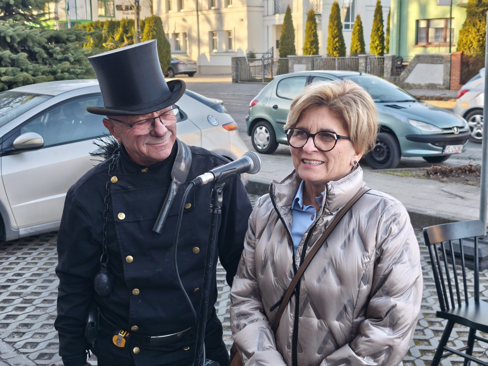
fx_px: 648
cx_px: 244
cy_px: 183
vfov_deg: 31.5
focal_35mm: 46
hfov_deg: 41.2
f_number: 1.6
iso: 50
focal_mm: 6.57
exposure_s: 1/197
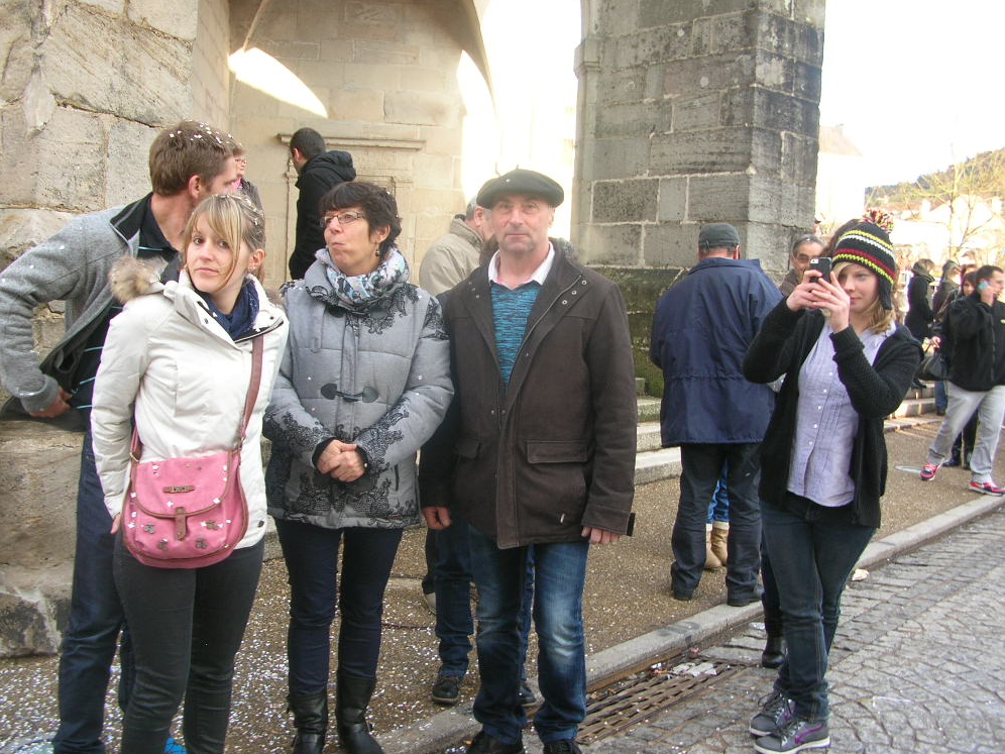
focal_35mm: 36
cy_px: 381
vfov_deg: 39.7
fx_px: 1045
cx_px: 499
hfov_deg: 51.4
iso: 50
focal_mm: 5.8
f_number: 2.8
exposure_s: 1/75.5
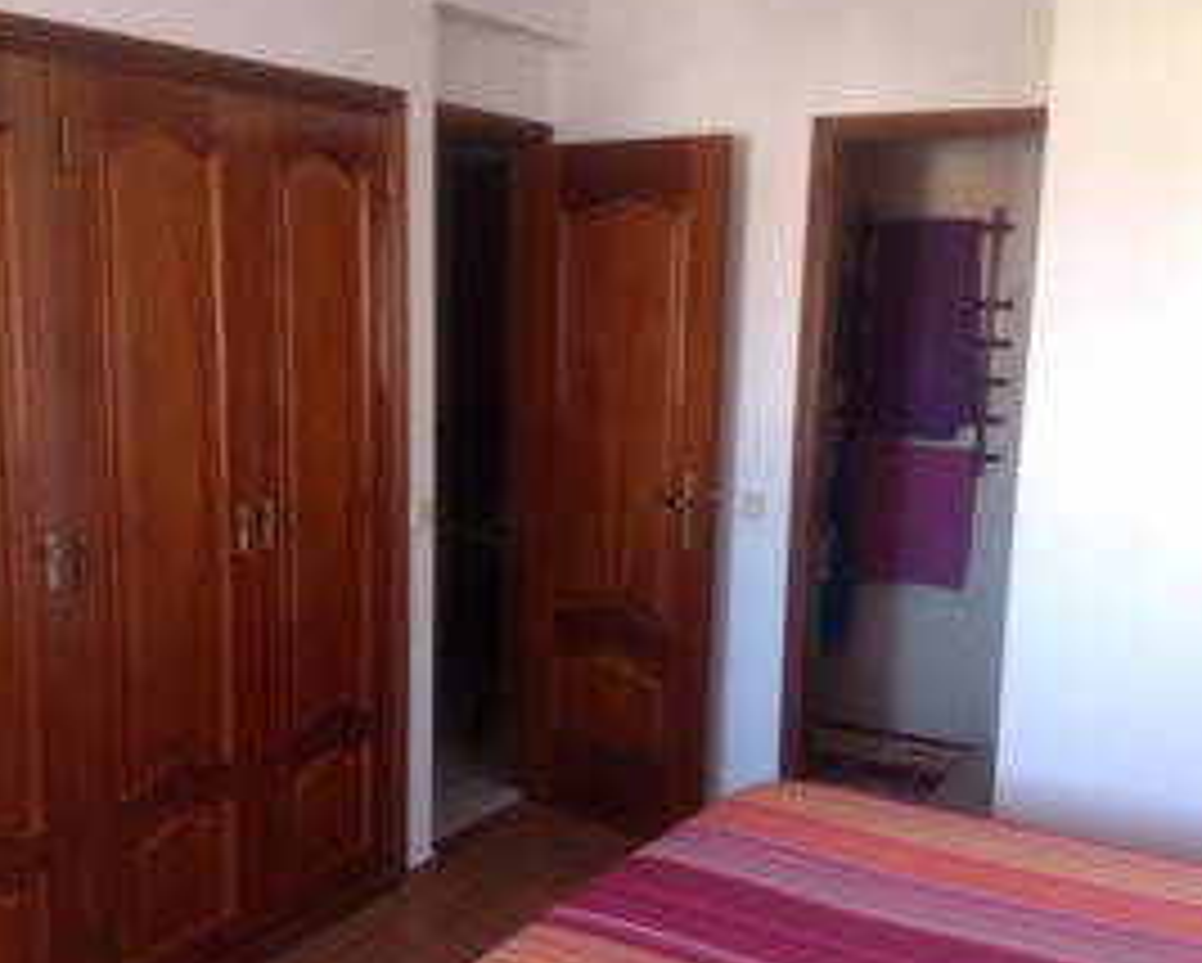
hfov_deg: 40.3
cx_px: 572
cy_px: 580
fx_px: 1638
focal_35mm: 46
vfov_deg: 32.7
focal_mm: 4.28
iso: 125
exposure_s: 1/15
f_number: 2.4
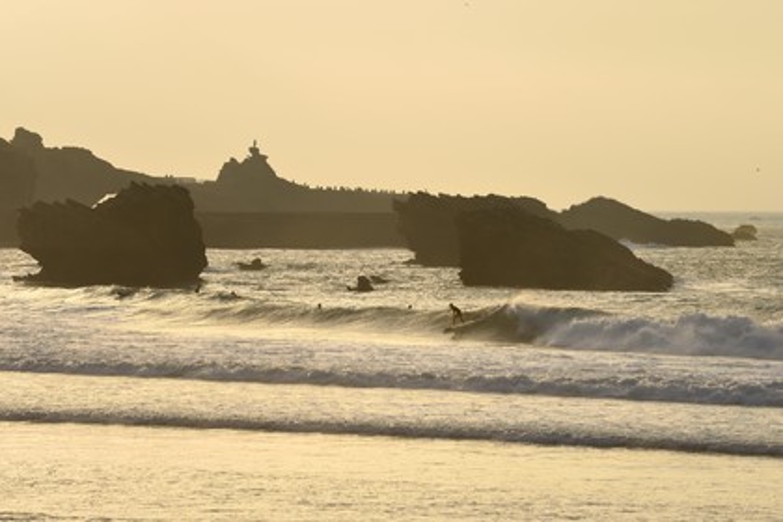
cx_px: 392
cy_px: 261
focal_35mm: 200
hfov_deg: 10.3
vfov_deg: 6.9
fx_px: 4350
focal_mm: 200
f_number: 10
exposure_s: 1/500
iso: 200
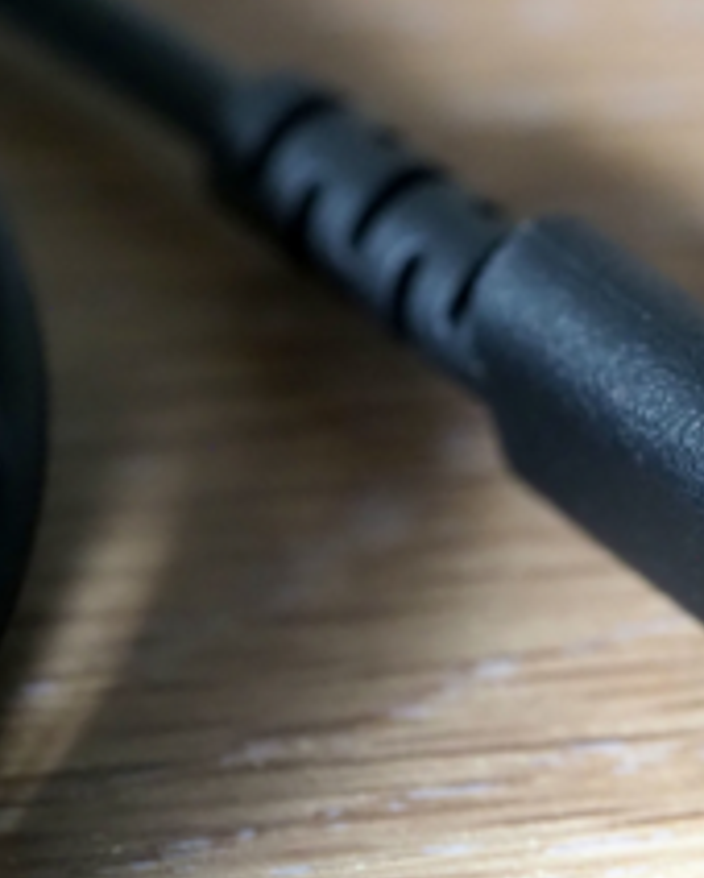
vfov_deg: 8.7
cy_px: 468
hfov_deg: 7.0
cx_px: 696
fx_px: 5748
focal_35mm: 221
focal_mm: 60
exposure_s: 1/125
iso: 4000
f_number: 4.5
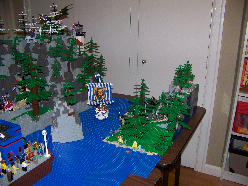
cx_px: 124
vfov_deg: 39.7
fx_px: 258
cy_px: 93
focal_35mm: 36
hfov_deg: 51.4
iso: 200
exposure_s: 1/30
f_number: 2.8
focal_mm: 5.85
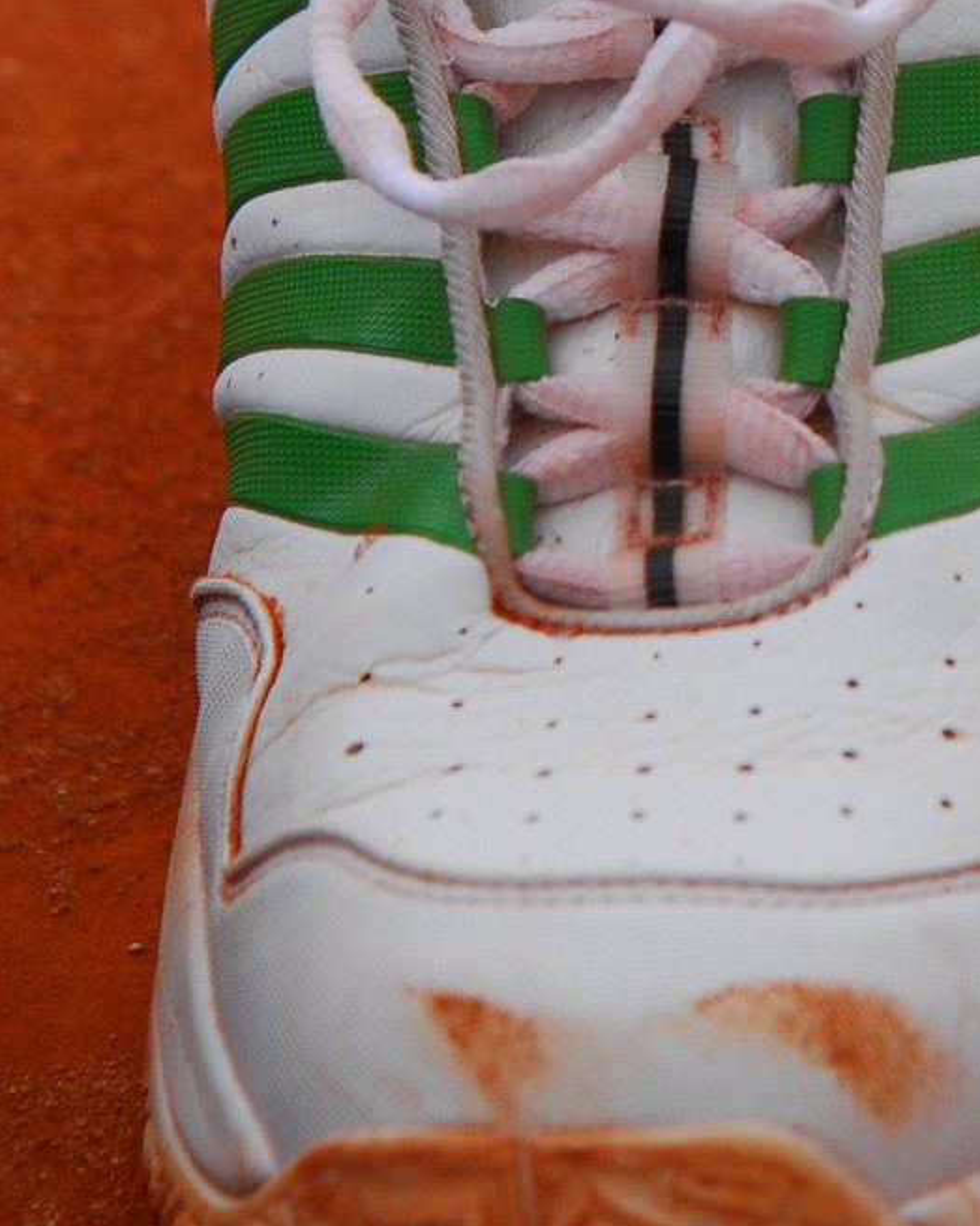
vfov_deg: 3.3
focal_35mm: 584
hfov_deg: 2.6
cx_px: 1212
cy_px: 208
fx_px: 21178
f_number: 5.6
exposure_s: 1/800
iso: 320
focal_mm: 140
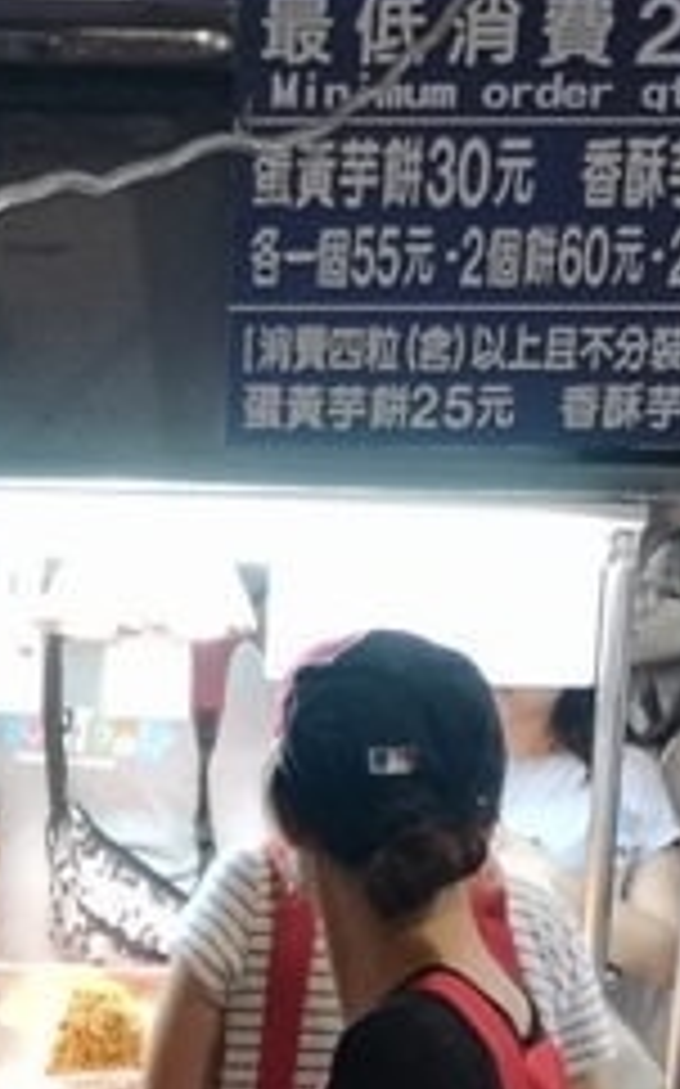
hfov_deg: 10.8
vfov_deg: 16.9
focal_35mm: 119
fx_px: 3533
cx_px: -135
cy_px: 1224
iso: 200
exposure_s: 1/33.3
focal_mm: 3.95
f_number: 1.8
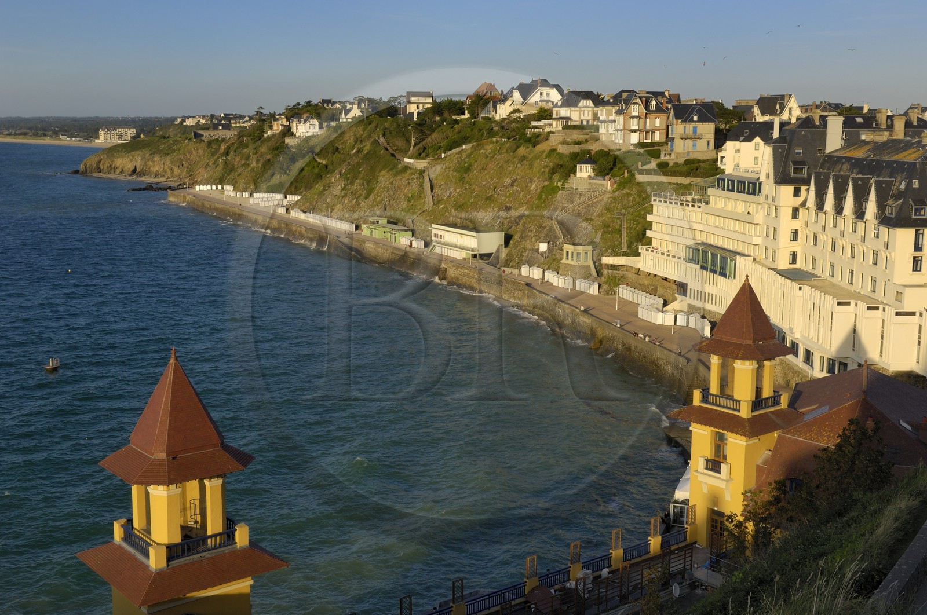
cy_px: 308
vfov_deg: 31.8
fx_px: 1080
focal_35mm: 42
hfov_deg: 46.5
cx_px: 464
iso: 100
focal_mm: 28
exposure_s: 1/160
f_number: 8.5
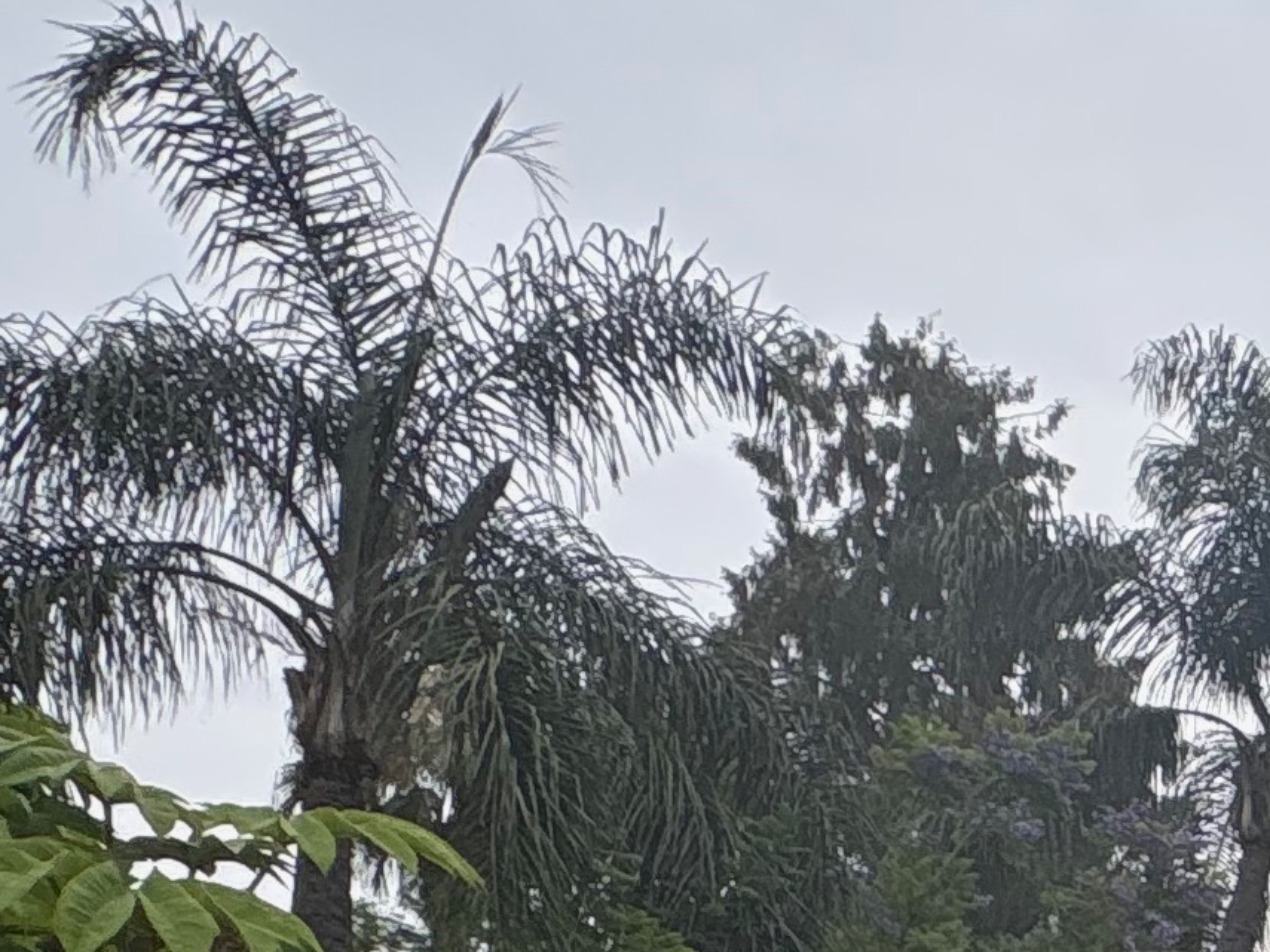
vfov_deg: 19.5
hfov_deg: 21.0
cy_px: 1408
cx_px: 2228
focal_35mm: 66
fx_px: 2421
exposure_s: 1/124
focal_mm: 2.22
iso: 40
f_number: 2.2
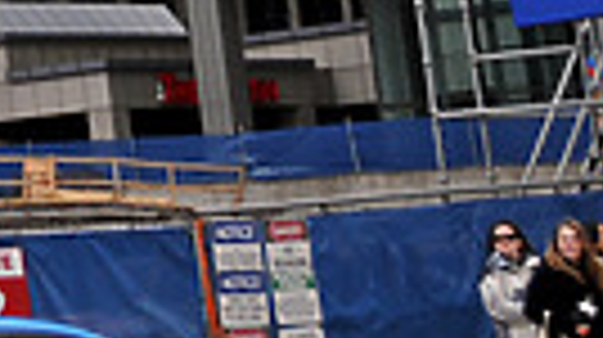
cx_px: -850
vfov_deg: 5.3
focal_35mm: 211
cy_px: -780
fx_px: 3370
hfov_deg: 9.2
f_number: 5.6
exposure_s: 1/500
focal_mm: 20
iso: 200
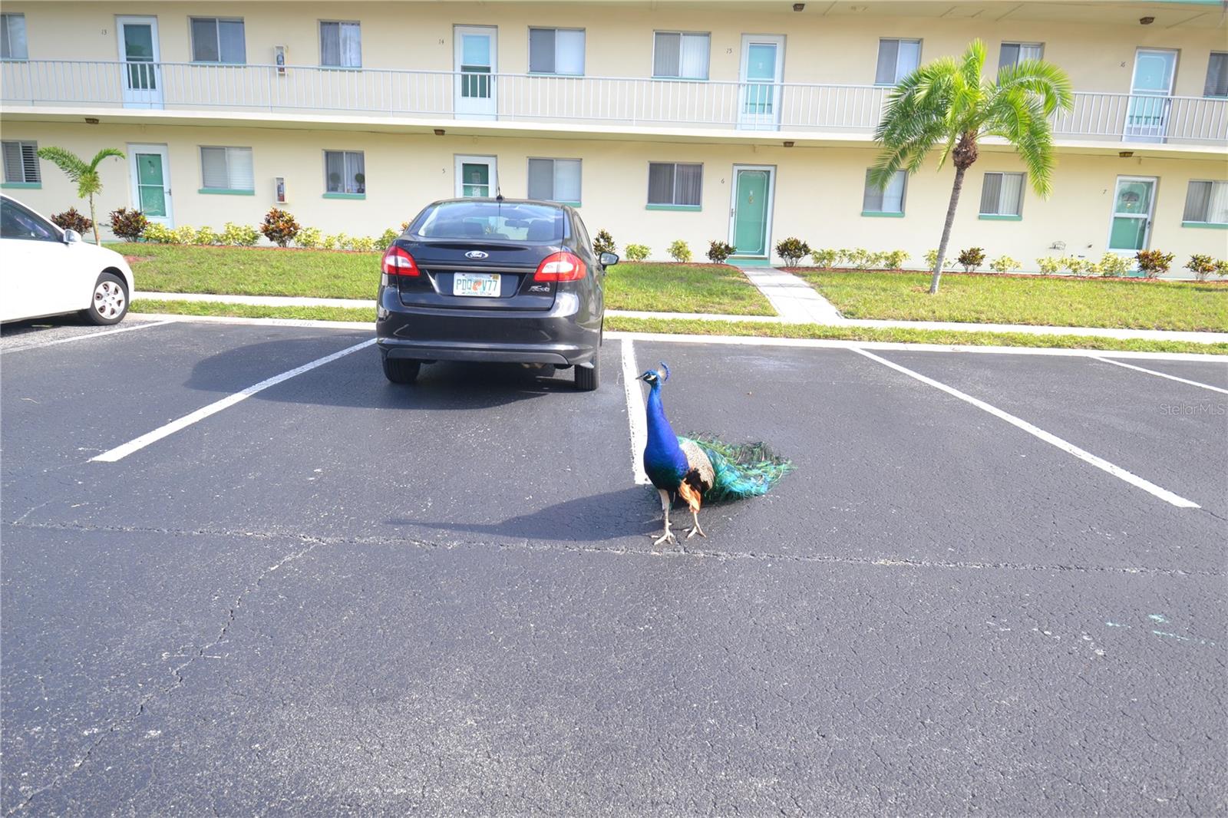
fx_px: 716
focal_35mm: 21
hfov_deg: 81.2
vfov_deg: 59.5
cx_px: 614
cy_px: 409
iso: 180
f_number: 5.6
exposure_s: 1/125
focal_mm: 14
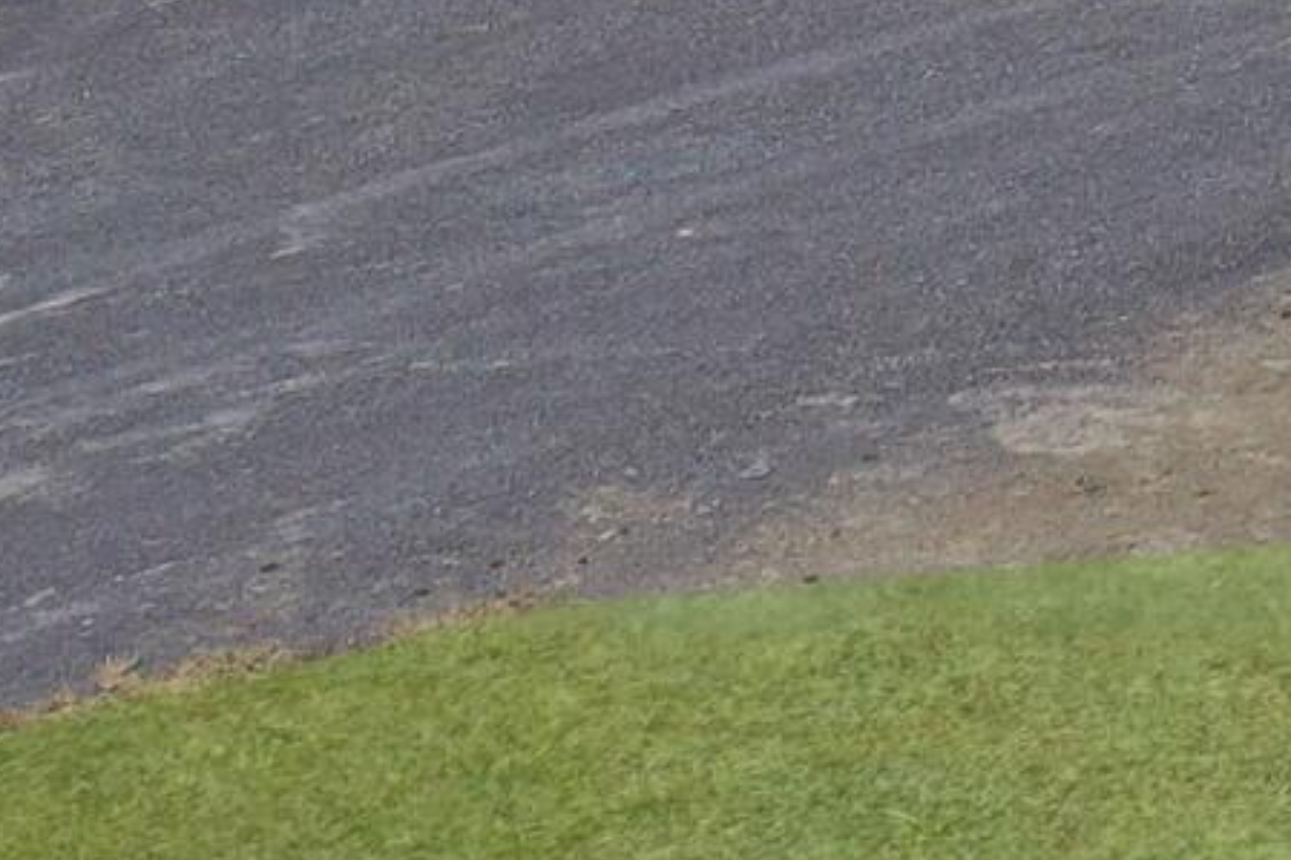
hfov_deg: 9.0
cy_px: -1762
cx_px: 3833
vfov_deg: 6.6
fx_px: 6703
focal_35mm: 187
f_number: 6.3
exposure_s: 1/500
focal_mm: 10.26
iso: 100
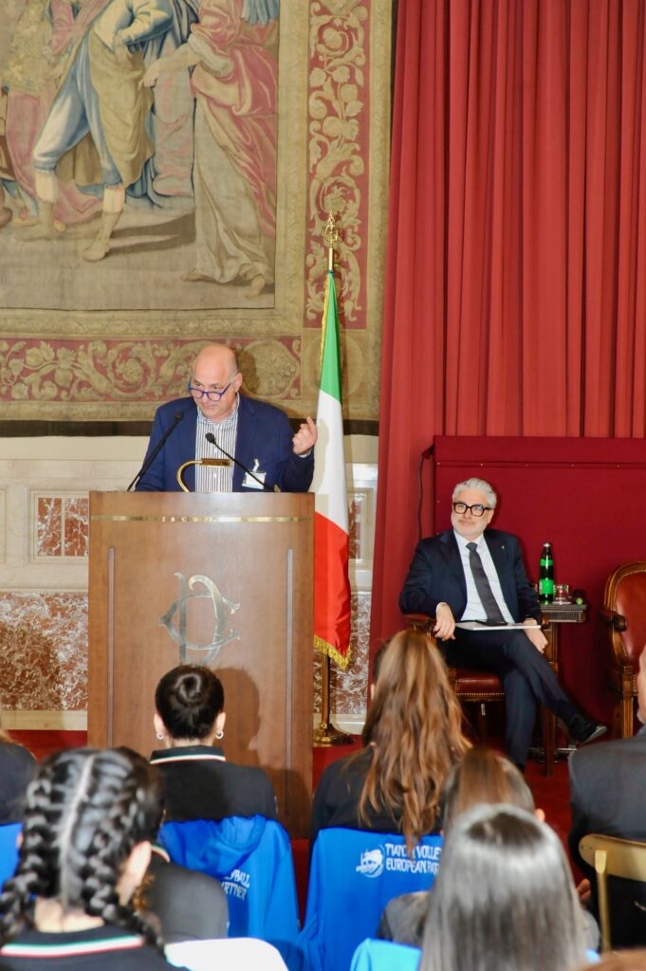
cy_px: 486
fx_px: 1672
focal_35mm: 62
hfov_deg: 21.9
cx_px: 323
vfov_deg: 32.4
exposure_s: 1/125
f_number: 5
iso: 1800
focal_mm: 62
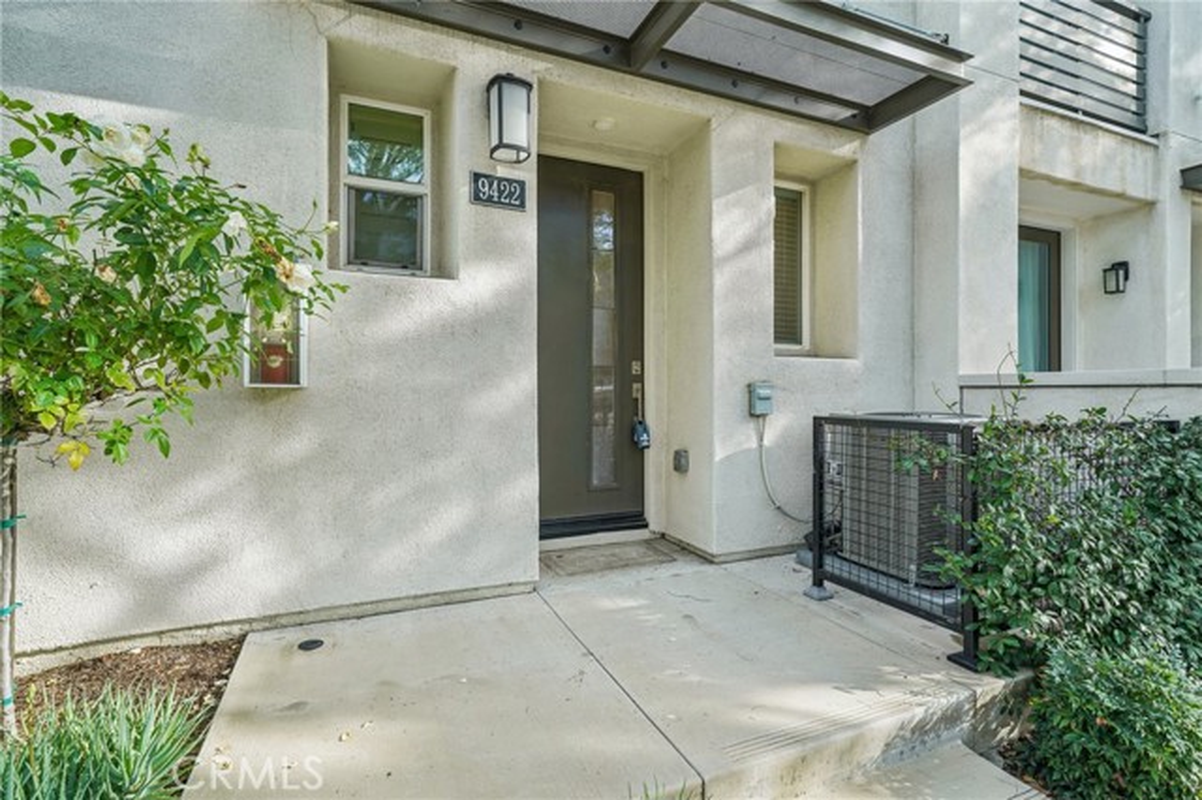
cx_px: 601
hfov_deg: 96.8
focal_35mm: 16
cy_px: 400
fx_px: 534
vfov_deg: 73.7
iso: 100
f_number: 8
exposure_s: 1/40
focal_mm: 16
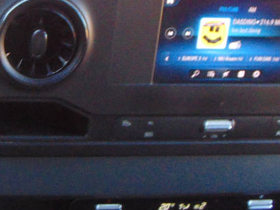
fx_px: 793
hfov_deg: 19.2
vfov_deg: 15.1
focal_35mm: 98
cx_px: -34
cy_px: 137
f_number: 3
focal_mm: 4.5
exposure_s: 1/30
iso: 250
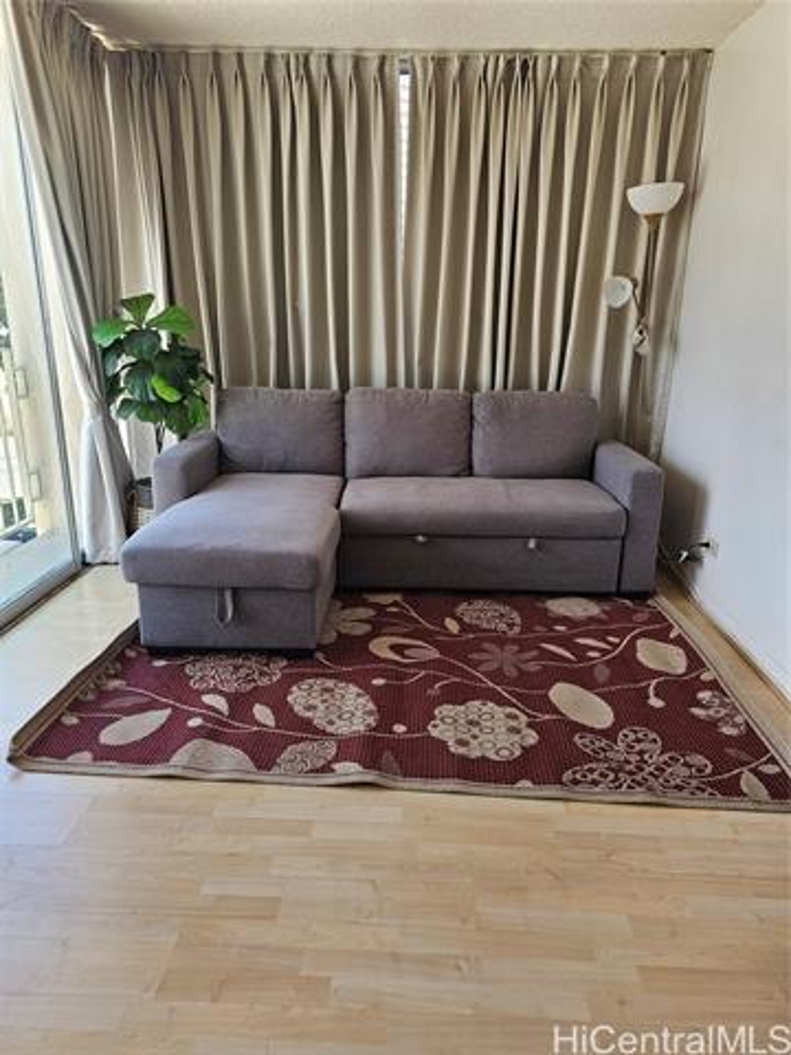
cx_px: 396
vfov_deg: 73.9
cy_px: 528
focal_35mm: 23
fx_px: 701
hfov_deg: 58.9
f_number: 1.7
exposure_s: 1/207
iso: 64
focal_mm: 6.3
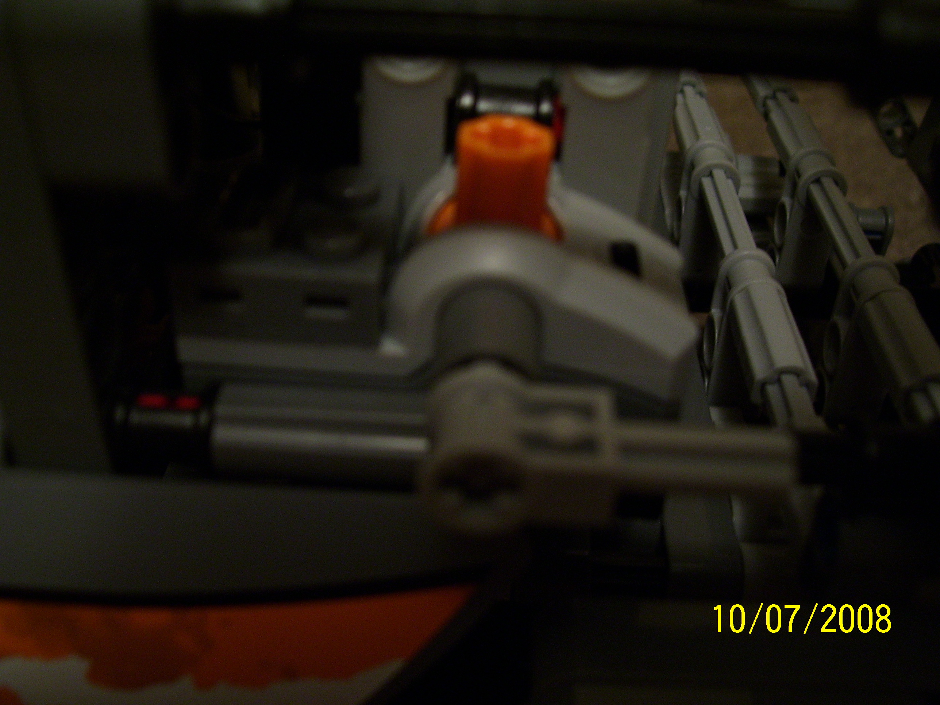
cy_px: 352
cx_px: 470
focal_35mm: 37
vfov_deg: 38.7
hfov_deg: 50.1
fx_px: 1005
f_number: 2.7
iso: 160
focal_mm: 6
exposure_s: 1/8
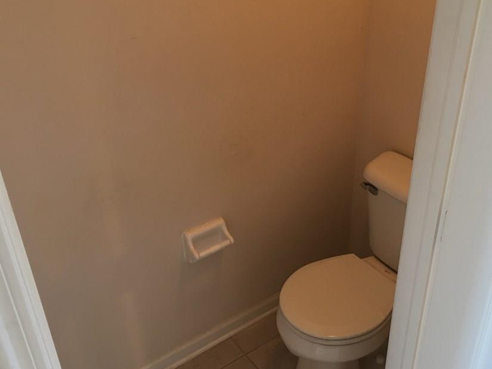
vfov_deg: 39.7
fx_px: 512
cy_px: 178
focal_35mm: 36
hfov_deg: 51.2
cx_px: 277
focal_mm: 4.15
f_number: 2.2
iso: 50
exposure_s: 1/15
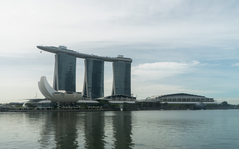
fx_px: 195
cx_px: 119
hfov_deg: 62.9
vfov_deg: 41.8
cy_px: 70
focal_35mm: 30
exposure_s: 1/640
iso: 125
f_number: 7.1
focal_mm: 29
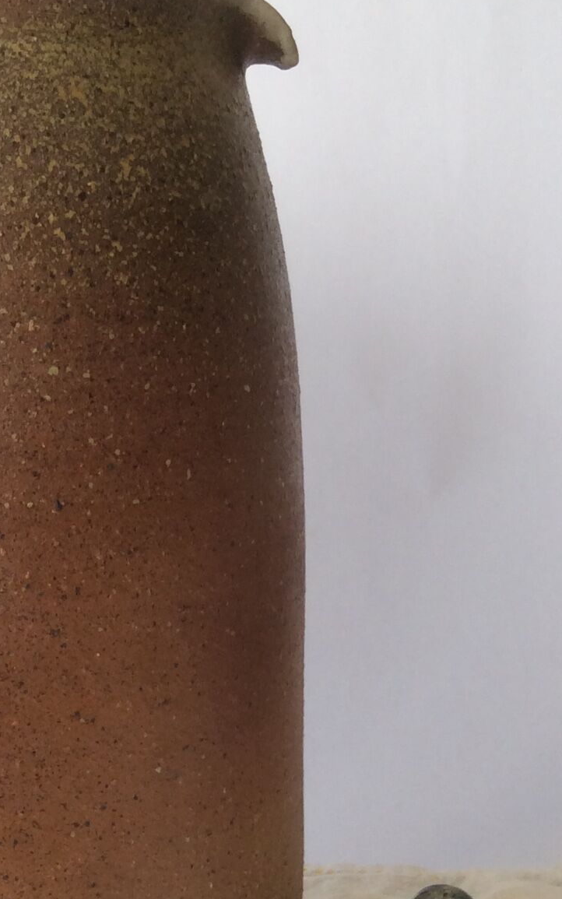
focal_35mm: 76
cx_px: 114
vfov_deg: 27.1
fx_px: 1862
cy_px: 464
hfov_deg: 17.0
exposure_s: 1/125
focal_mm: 3.3
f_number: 2.4
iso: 32
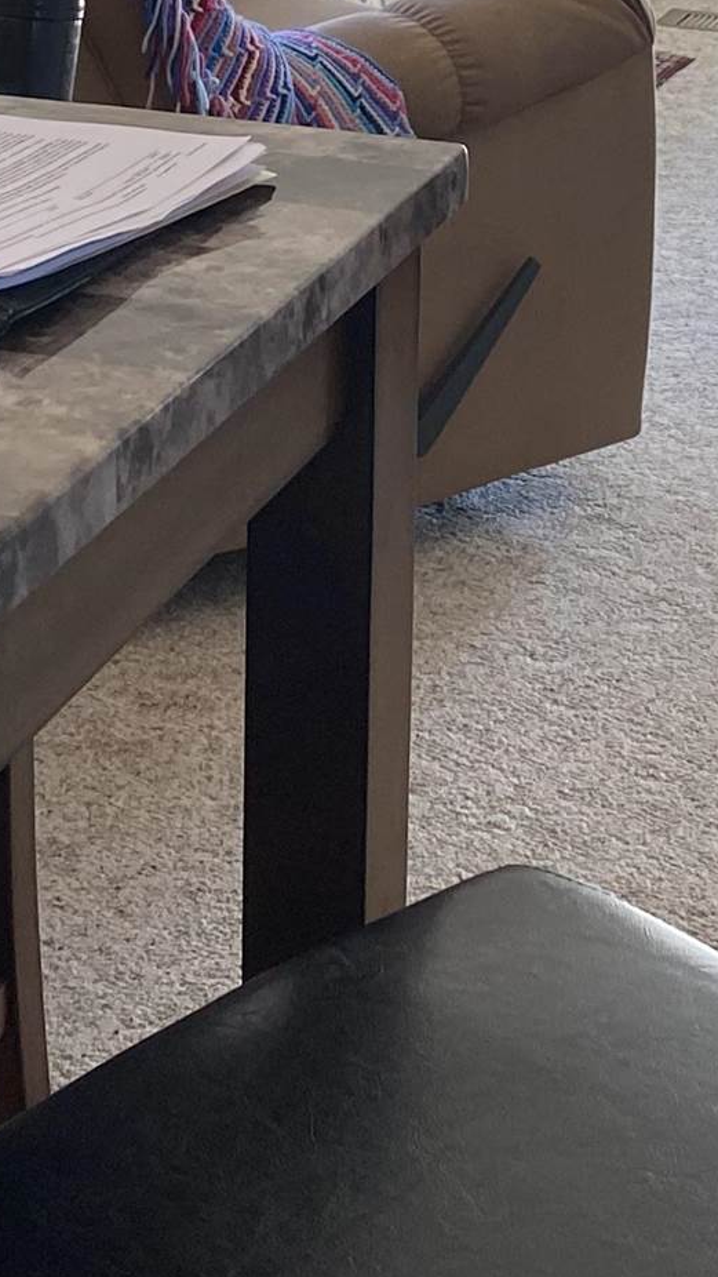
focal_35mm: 94
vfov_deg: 21.9
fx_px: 3181
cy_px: 12
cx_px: 511
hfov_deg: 12.8
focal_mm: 4.25
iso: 100
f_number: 1.8
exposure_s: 1/120
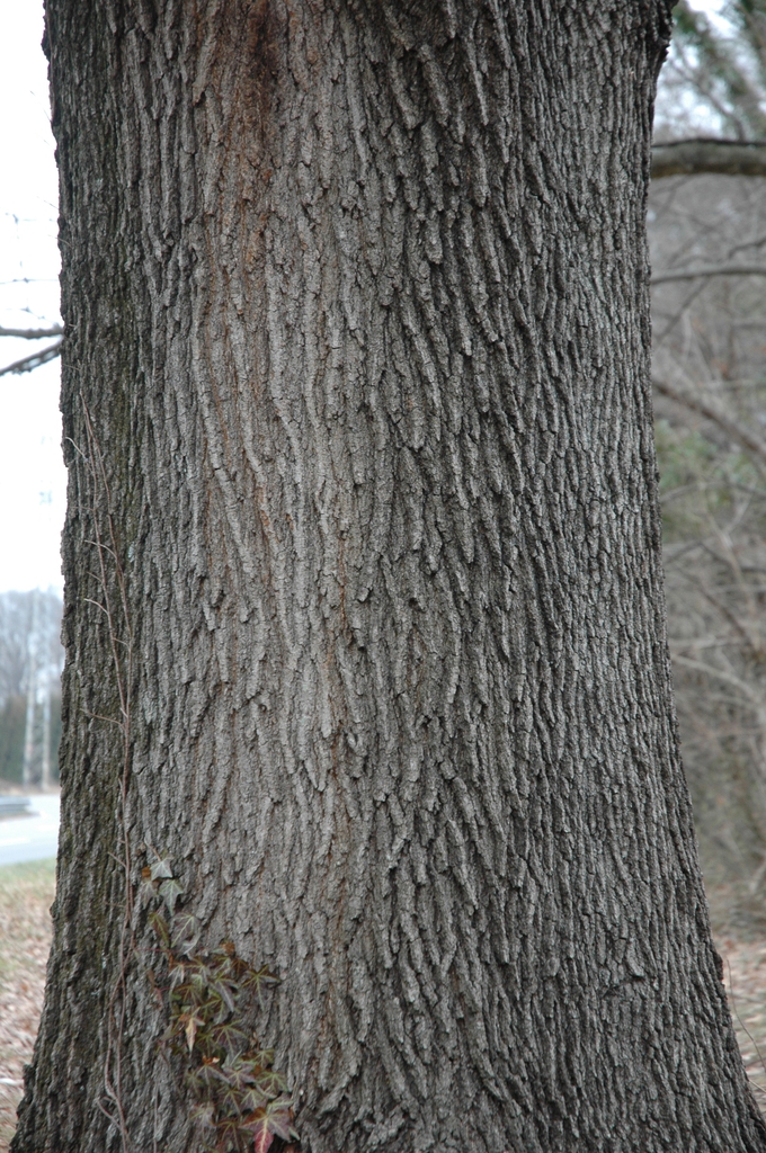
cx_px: 383
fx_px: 3360
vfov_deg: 19.5
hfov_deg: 13.0
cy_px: 576
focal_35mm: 105
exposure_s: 1/200
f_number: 4.5
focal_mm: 70
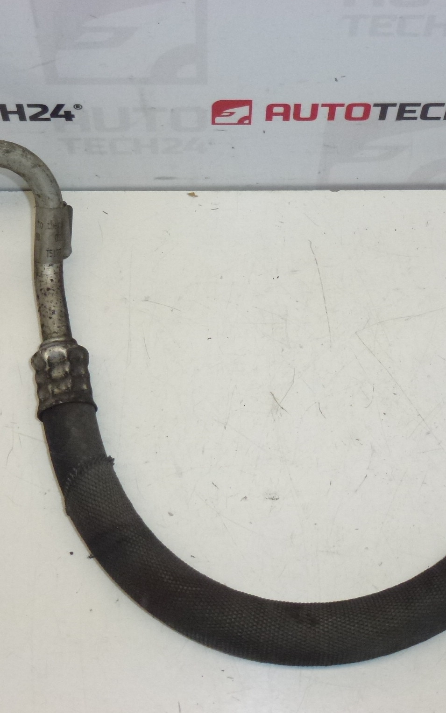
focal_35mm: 54
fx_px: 1050
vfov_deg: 37.5
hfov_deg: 23.9
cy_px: 358
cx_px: 262
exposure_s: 1/400
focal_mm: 6.8
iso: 400
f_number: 3.8
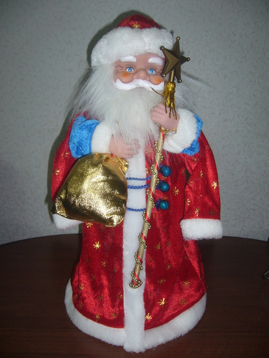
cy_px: 179
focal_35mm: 35
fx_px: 362
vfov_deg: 52.6
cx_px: 134
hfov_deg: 40.7
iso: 100
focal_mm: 5.8
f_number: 2.8
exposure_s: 1/30
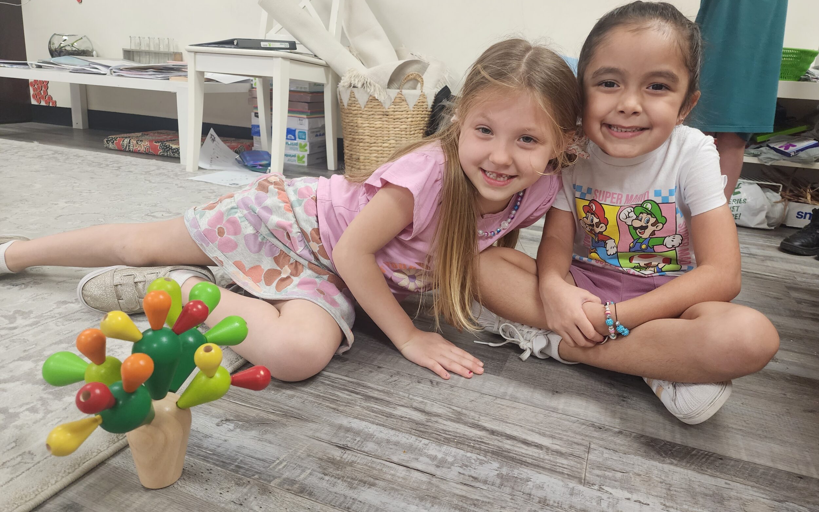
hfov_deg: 72.5
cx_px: 420
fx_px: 558
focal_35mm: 25
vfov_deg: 49.1
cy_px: 218
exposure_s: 1/120
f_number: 1.8
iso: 320
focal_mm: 6.4
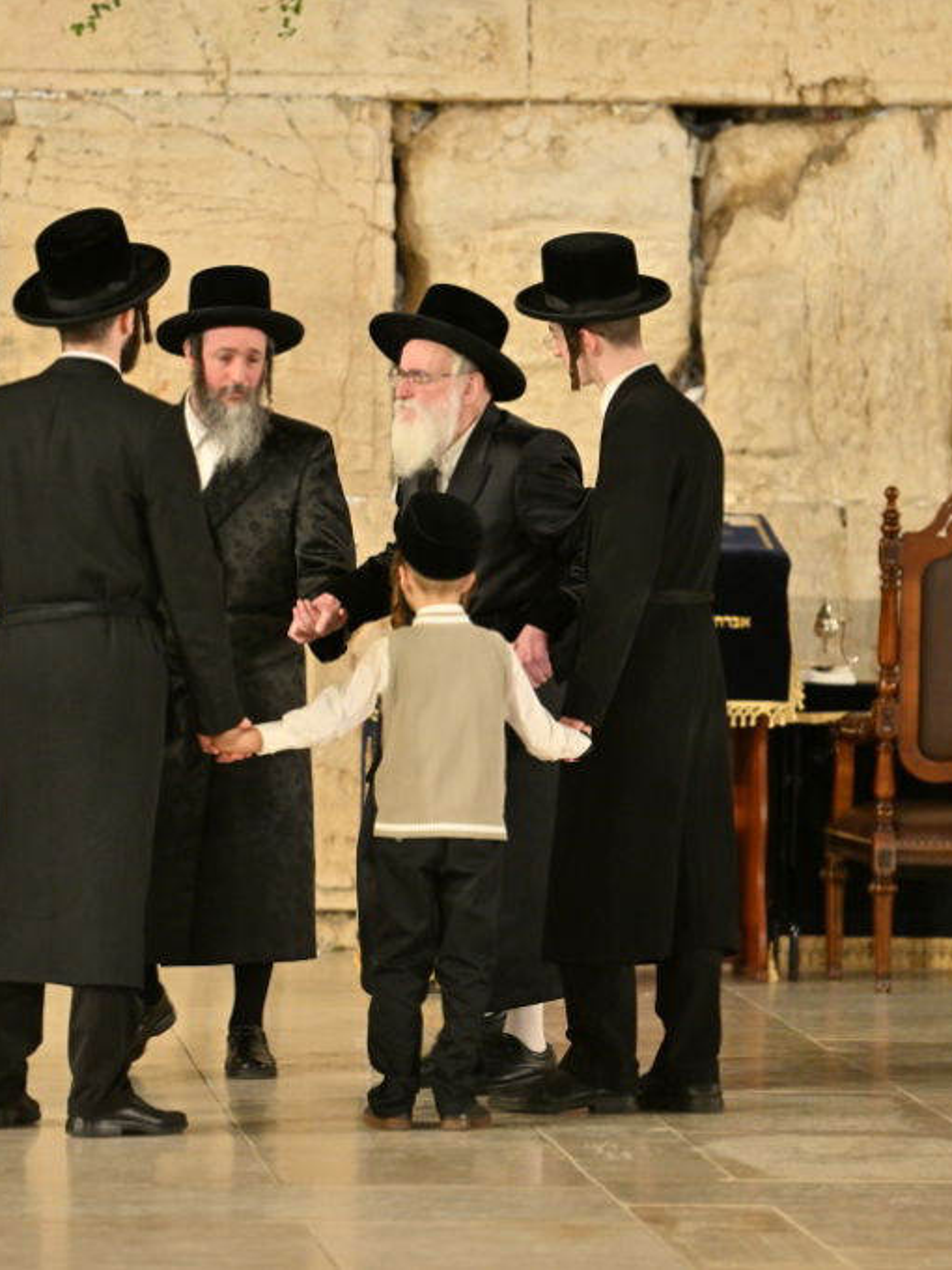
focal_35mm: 268
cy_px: 634
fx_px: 9827
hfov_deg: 5.5
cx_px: 351
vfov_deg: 7.4
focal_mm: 185
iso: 800
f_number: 2.8
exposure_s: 1/160
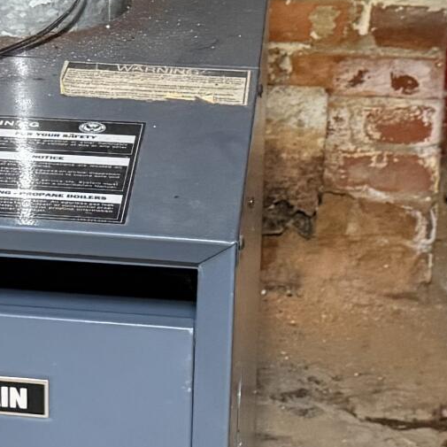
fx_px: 1841
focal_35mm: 126
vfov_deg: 13.8
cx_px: -53
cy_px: 82
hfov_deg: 13.5
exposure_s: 1/60
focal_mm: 6.76
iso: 800
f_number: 1.78
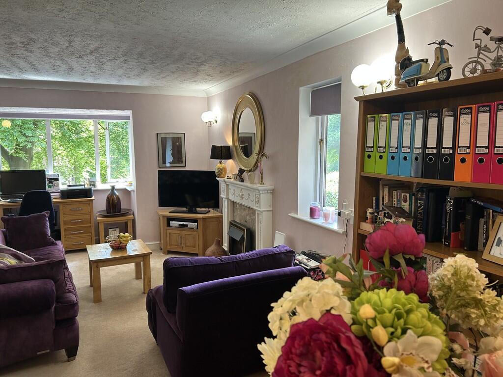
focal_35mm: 26
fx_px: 378
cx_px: 252
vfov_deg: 53.1
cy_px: 188
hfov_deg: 67.3
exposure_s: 1/100
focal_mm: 5.7
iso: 80
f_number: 1.5
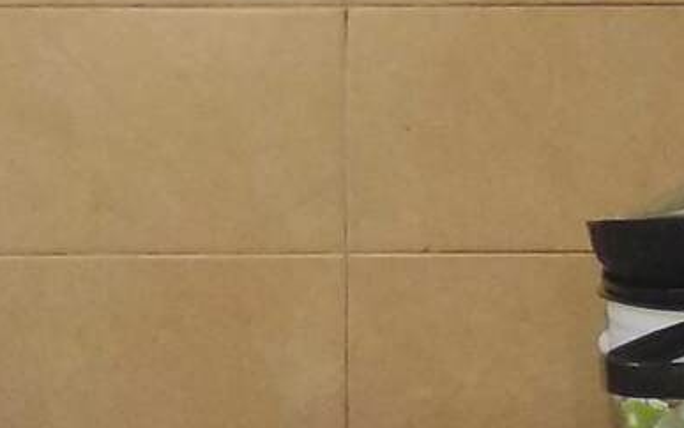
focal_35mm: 146
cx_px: 322
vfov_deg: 8.9
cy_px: 32
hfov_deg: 14.3
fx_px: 2722
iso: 1600
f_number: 2.2
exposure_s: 1/20
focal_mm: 3.81
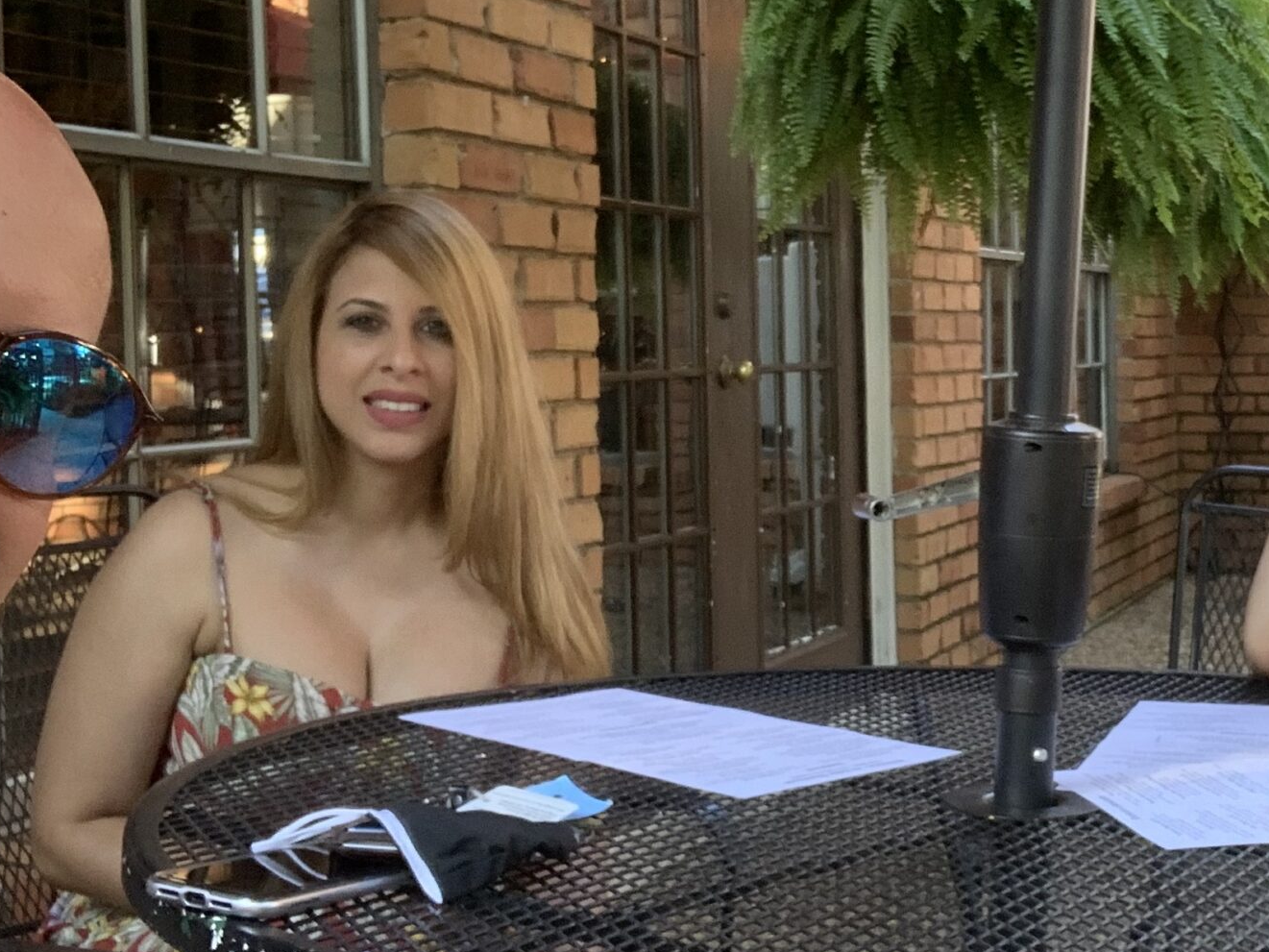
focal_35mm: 62
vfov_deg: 23.6
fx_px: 2273
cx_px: 927
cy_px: 427
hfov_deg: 30.7
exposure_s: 1/60
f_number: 2.2
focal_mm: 2.87
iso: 80
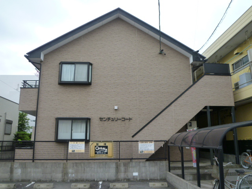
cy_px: 94
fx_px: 211
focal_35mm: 29
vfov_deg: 48.2
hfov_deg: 61.7
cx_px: 126
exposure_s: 1/125
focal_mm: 5.2
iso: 125
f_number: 3
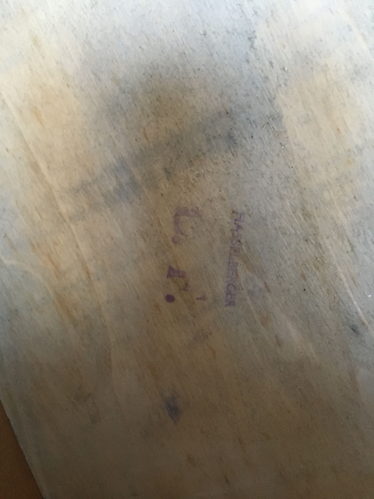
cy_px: 250
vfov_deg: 61.7
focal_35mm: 29
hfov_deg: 48.2
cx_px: 187
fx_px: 418
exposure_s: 1/17
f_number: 2.2
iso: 250
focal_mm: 4.15
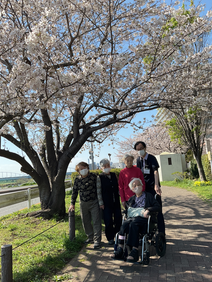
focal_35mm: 31
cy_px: 138
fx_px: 253
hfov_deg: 45.4
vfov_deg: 58.3
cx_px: 110
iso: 16
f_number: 1.8
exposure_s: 1/1195
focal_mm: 3
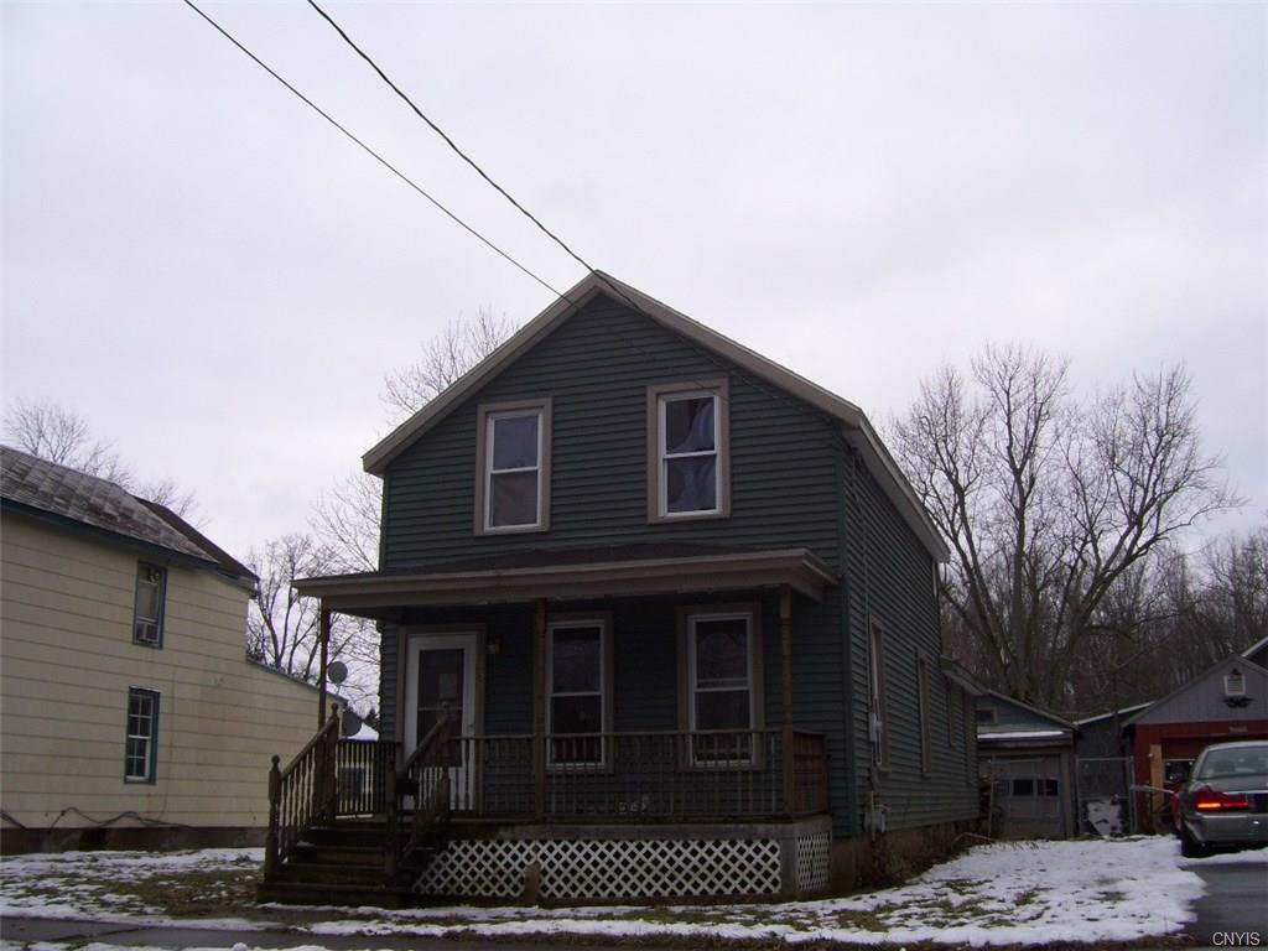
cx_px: 634
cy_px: 476
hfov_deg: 51.4
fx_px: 1319
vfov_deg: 39.7
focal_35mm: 36
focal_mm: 6
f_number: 4.8
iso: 80
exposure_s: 1/400
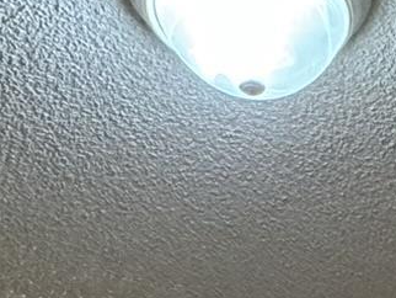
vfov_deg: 12.4
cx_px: 412
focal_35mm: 89
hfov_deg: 21.1
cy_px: 754
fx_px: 1019
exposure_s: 1/60
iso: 400
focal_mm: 2.22
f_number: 2.2
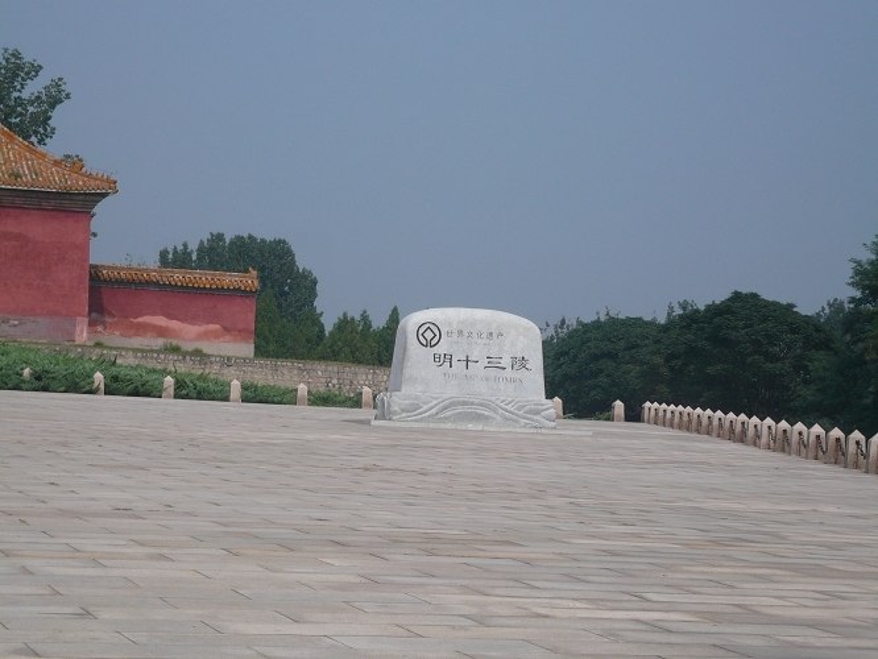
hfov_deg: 19.3
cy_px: 330
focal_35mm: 102
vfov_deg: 14.5
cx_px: 439
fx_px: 2588
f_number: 5.6
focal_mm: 16.8
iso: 100
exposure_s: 1/800
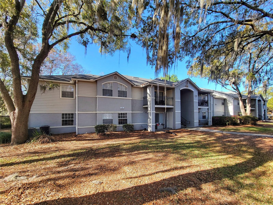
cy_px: 102
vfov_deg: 89.9
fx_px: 103
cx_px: 136
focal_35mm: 13
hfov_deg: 106.2
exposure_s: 1/437
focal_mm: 2.2
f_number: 2.2
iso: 50
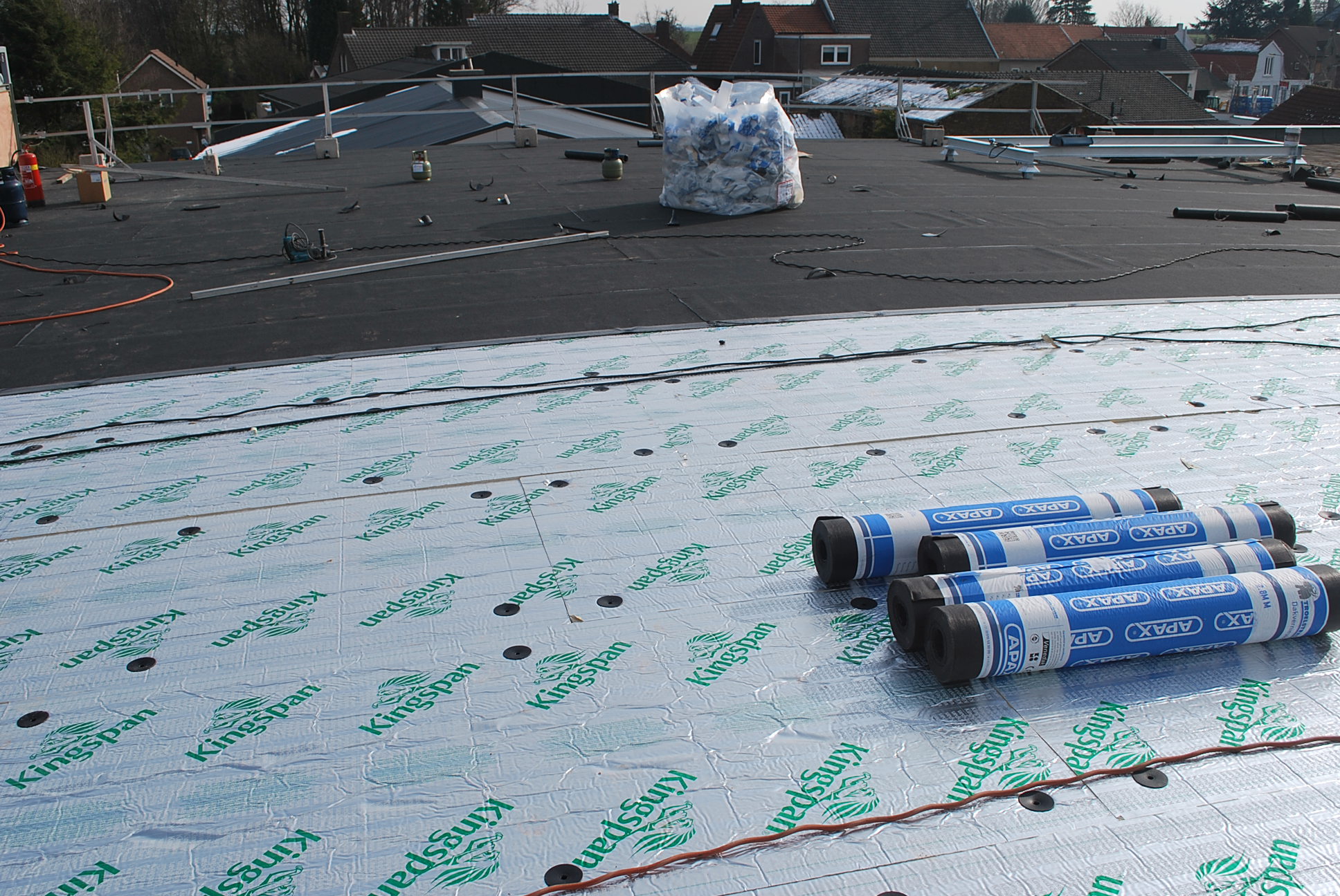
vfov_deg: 40.1
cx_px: 670
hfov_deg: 57.2
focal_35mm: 33
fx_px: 1230
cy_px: 448
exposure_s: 1/320
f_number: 9
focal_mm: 22
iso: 100
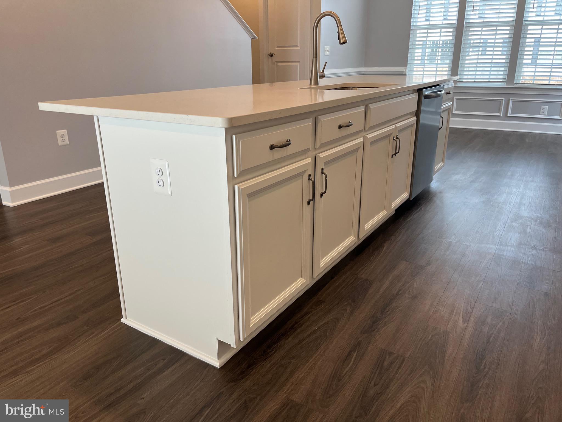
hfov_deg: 67.3
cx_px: 281
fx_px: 422
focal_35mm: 26
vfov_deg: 53.1
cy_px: 211
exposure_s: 1/120
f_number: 1.6
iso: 100
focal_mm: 5.1
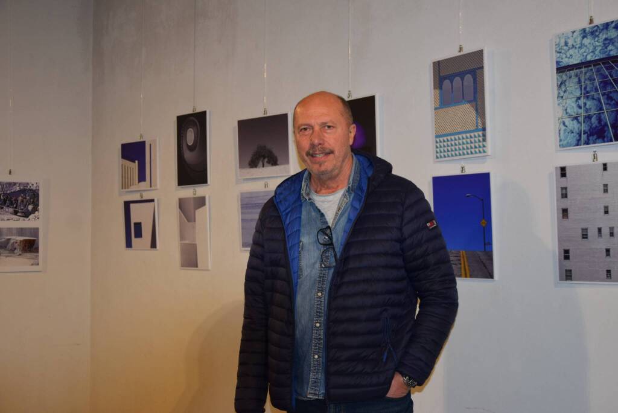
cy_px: 206
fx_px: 902
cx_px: 309
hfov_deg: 37.8
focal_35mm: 52
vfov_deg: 25.8
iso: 800
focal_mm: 35
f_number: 5
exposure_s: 1/100
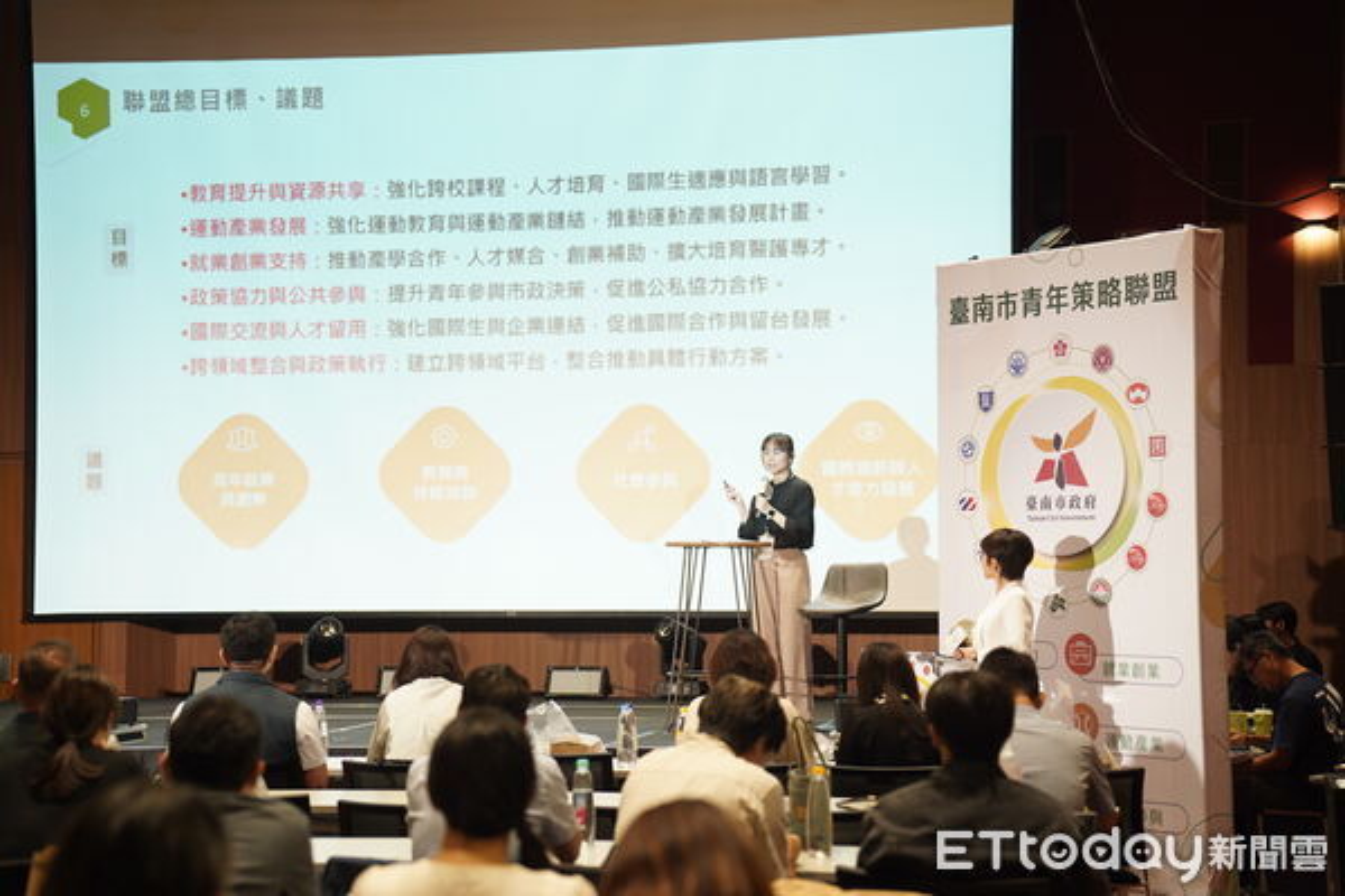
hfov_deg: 31.0
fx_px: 2428
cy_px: 448
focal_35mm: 65
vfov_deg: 20.9
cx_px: 672
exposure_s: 1/250
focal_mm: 65
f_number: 2.8
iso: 2000
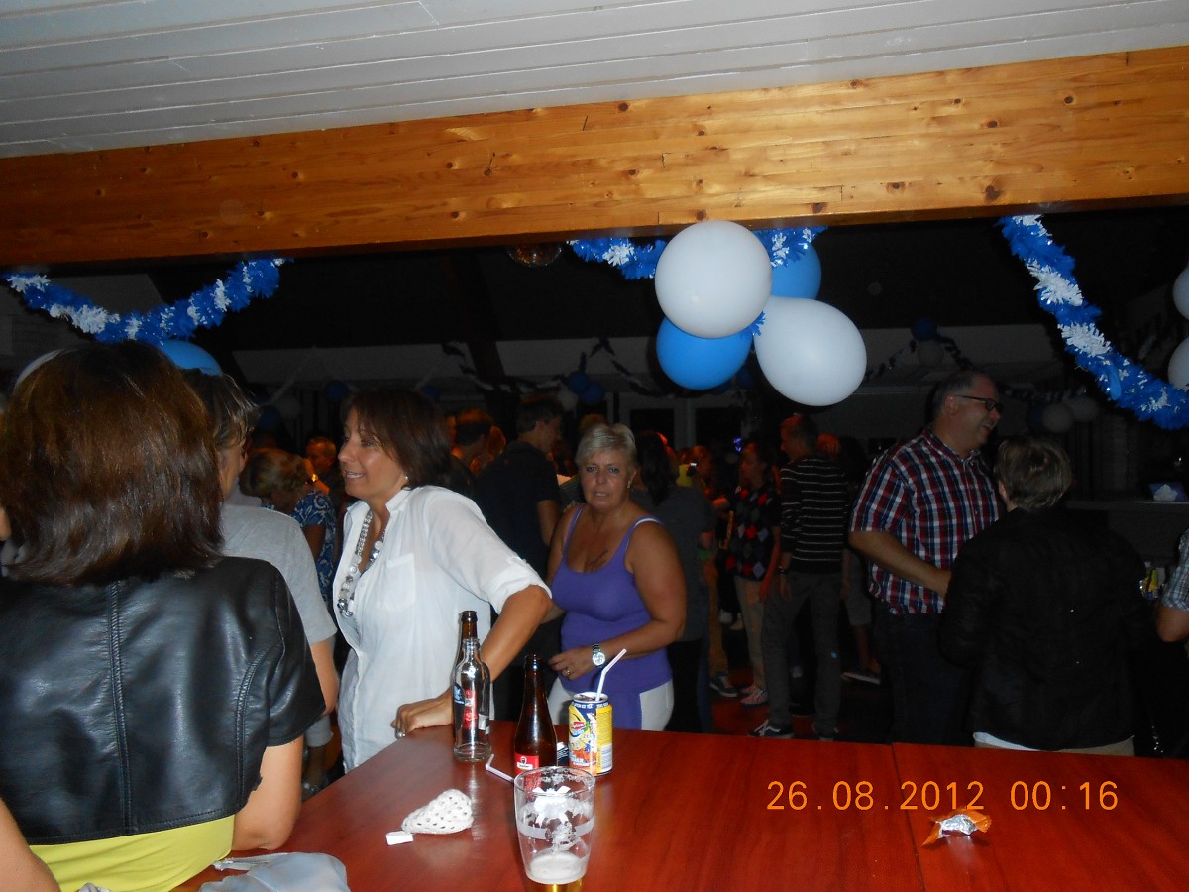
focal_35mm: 26
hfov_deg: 67.3
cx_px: 594
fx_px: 893
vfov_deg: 53.1
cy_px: 446
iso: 250
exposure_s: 1/25
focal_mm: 4.6
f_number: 3.5
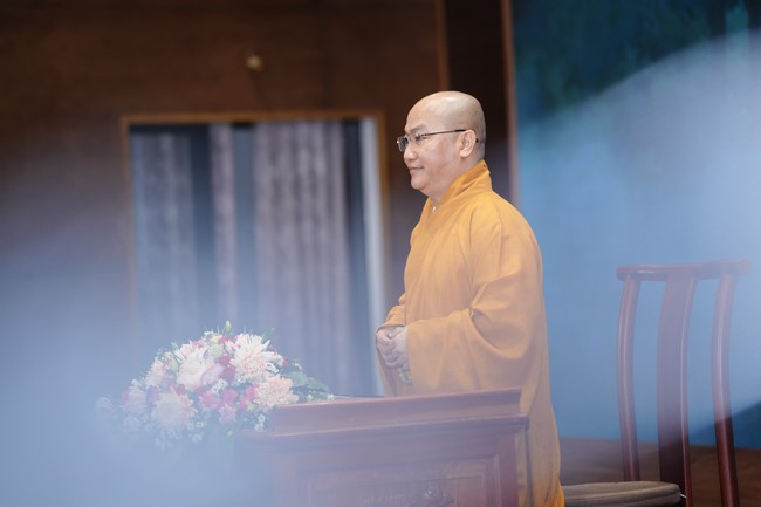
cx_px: 380
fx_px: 3170
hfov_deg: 13.7
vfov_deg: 9.1
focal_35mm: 150
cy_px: 254
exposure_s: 1/100
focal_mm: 150
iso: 800
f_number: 2.8
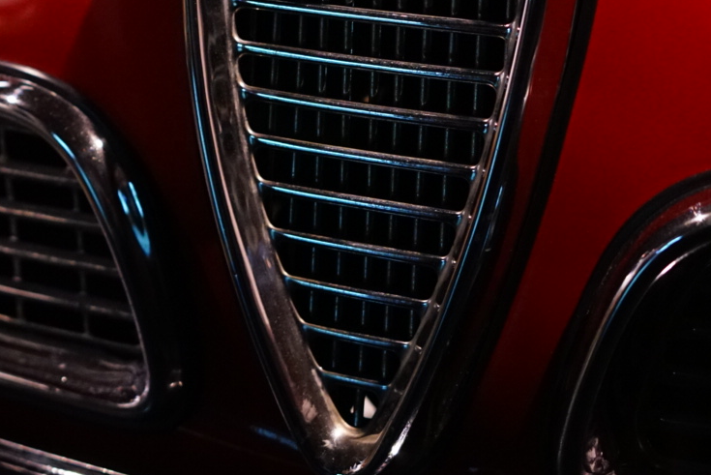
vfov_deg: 12.3
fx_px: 2174
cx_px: 1
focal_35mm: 110
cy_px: 5
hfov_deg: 18.1
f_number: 2.8
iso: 4000
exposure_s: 1/60
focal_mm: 50
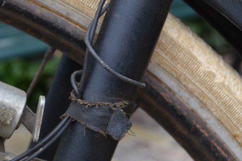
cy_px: 68
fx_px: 632
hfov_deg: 21.1
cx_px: 10
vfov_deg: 14.6
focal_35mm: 94
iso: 125
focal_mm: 30
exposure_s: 1/125
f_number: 5.6
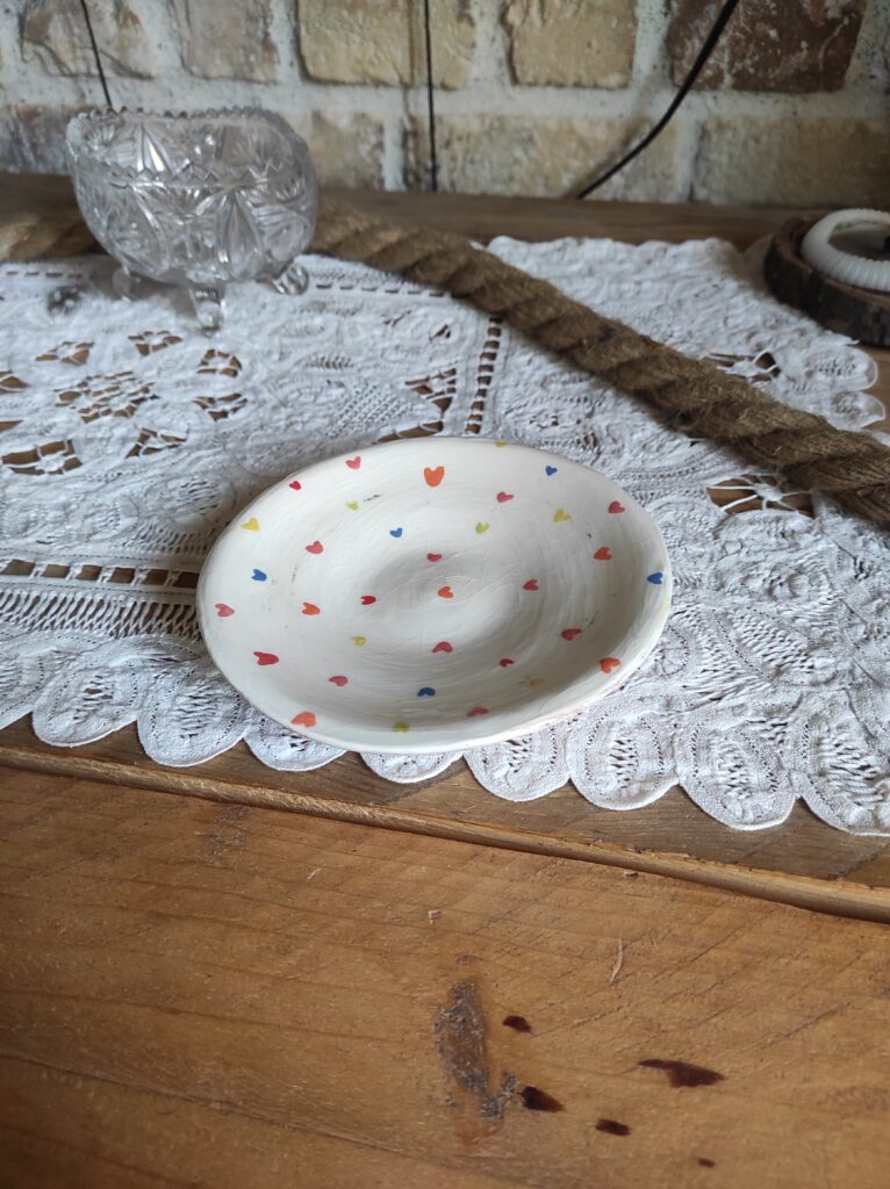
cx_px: 445
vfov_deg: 69.4
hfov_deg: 54.8
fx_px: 858
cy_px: 594
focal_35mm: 25
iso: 522
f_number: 1.89
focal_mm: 5.43
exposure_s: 1/33
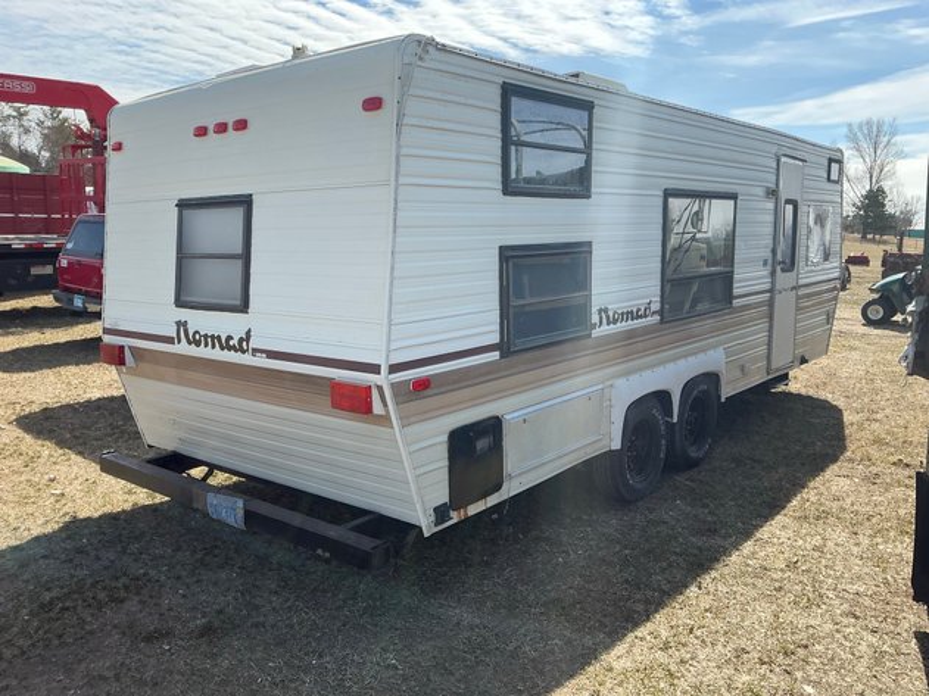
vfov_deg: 49.7
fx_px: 751
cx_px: 464
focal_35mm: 28
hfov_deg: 63.5
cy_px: 348
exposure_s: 1/1279
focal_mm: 3
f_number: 1.8
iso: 25
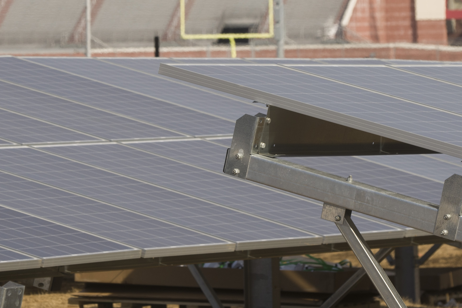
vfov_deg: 3.4
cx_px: 178
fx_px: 5173
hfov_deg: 5.1
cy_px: 78
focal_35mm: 403
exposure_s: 1/640
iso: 200
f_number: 10
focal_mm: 130
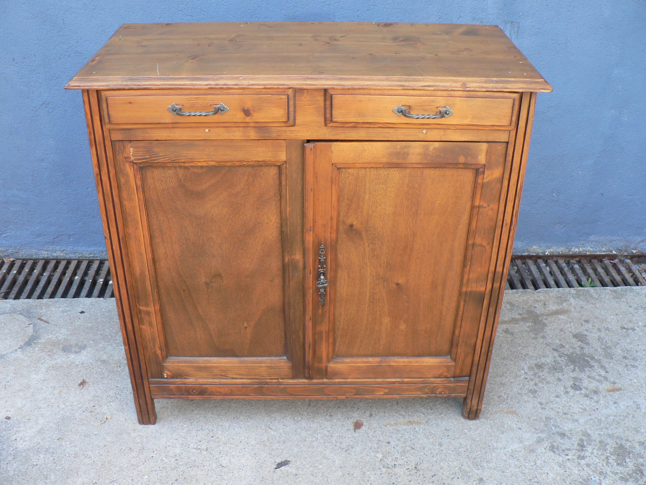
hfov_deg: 51.4
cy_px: 242
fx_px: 672
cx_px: 323
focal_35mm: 36
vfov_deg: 39.7
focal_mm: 6
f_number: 2.8
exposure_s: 1/50
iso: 80
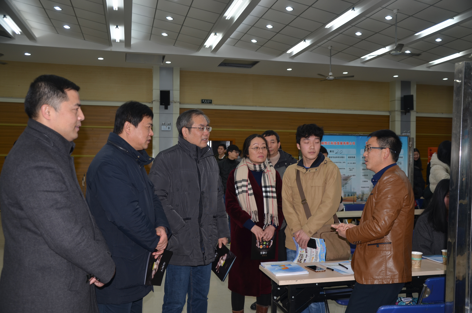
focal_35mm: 33
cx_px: 236
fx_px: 432
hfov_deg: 57.3
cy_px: 156
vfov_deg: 39.8
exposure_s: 1/60
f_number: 3.8
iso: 100
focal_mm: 22
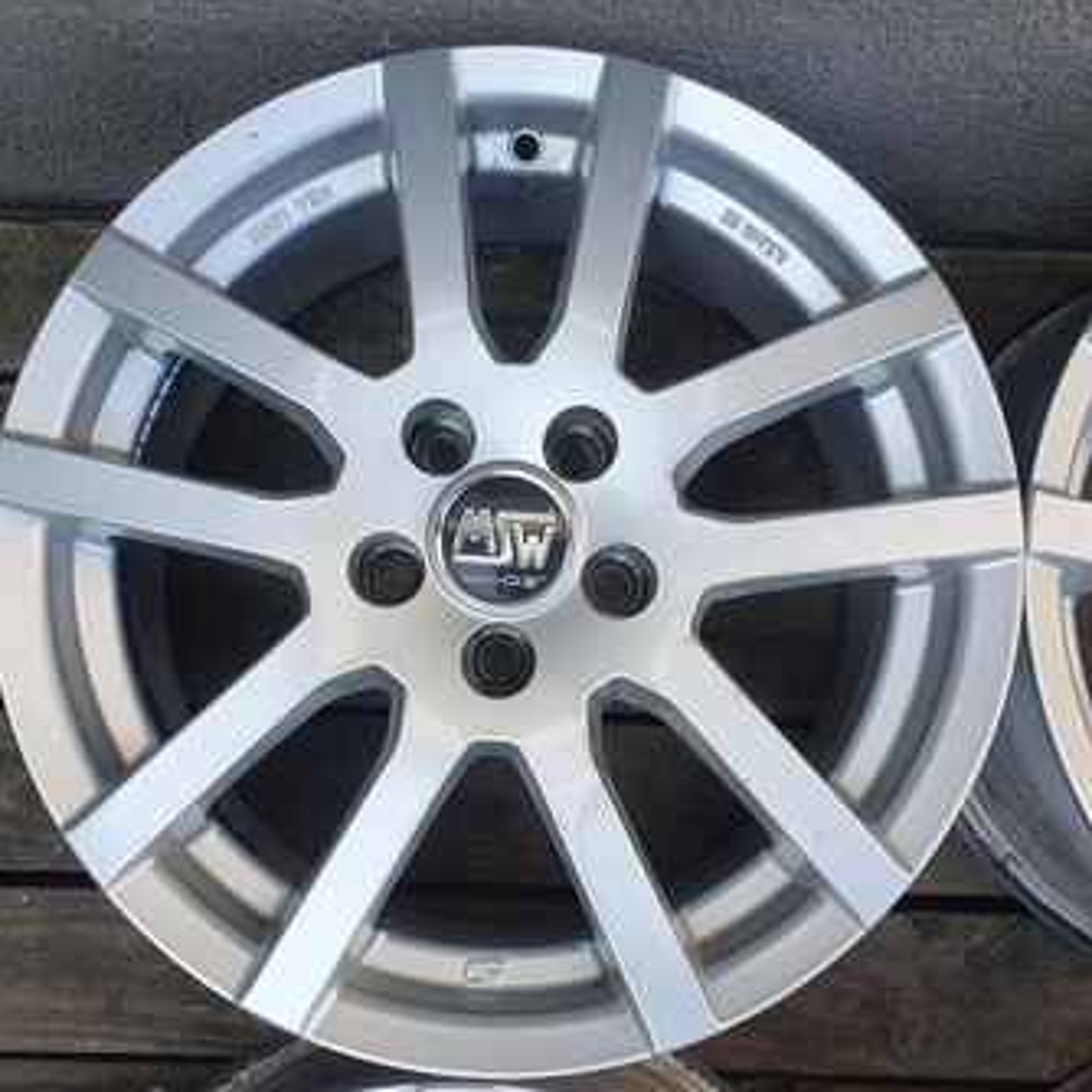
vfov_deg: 52.5
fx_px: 1106
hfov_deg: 52.5
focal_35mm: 31
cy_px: 546
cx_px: 523
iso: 50
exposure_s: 1/258
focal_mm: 4.32
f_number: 2.4
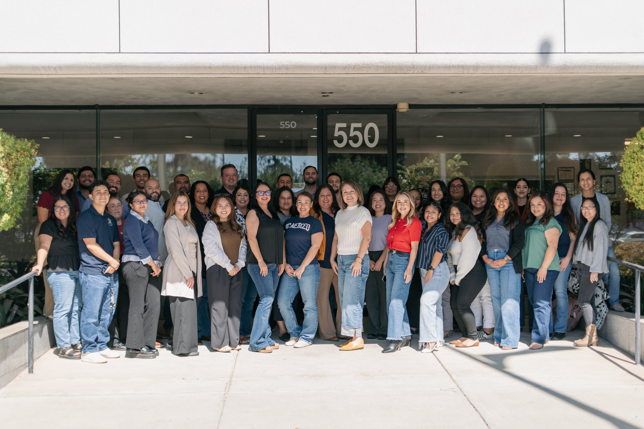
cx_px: 322
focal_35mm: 50
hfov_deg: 39.6
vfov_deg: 27.0
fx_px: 894
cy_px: 214
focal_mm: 50
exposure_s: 1/1250
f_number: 1.8
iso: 50
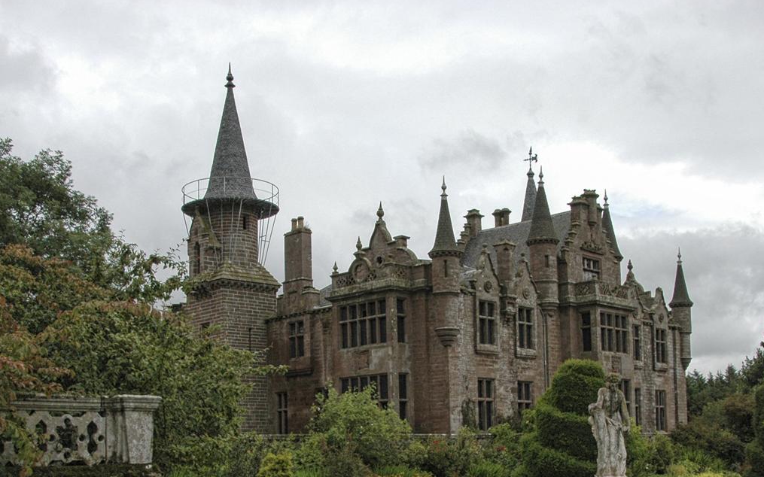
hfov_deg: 45.3
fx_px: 916
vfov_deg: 28.5
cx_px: 382
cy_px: 390
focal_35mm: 44
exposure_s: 1/400
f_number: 10
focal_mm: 18
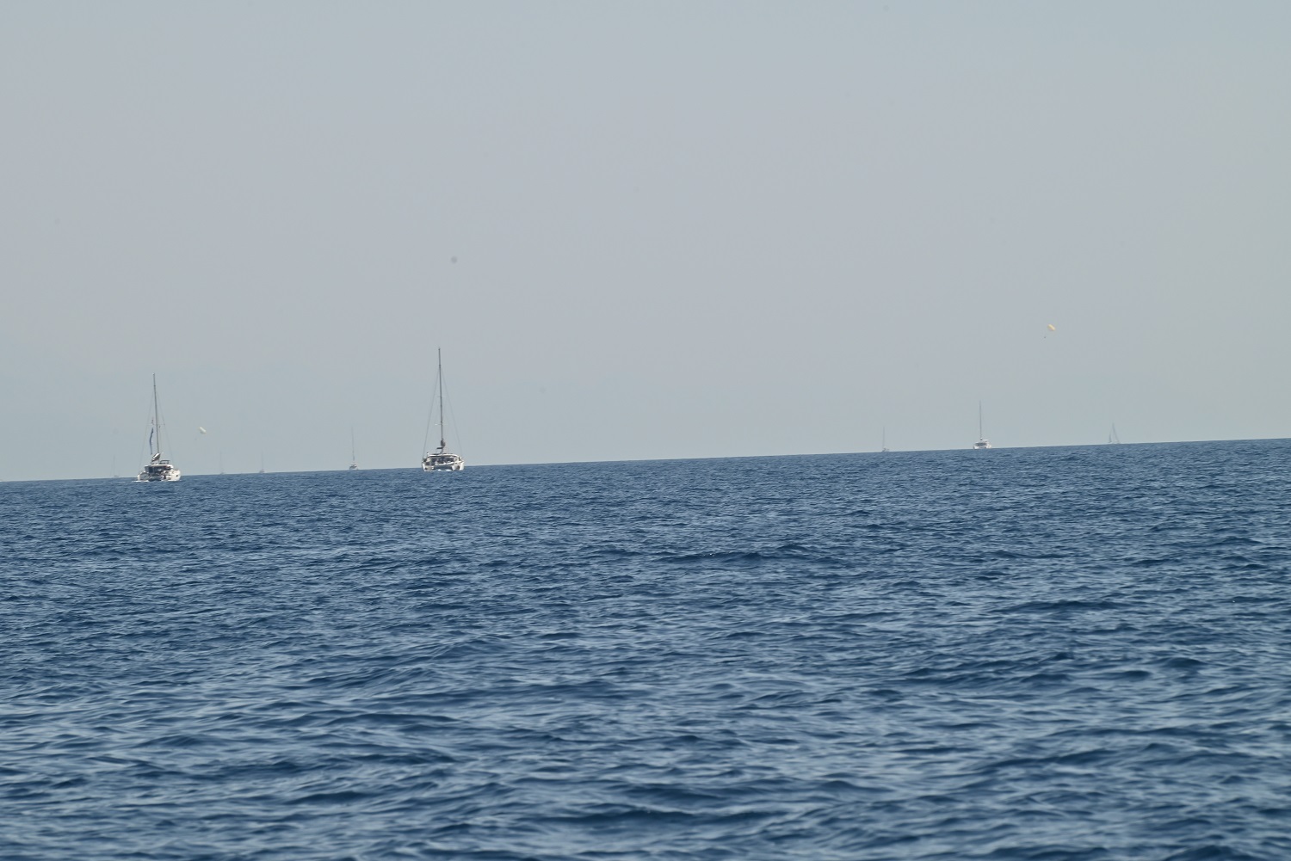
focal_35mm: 300
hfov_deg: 6.9
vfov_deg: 4.6
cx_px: 646
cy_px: 430
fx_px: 10761
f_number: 16
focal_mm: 300
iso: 250
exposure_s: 1/320
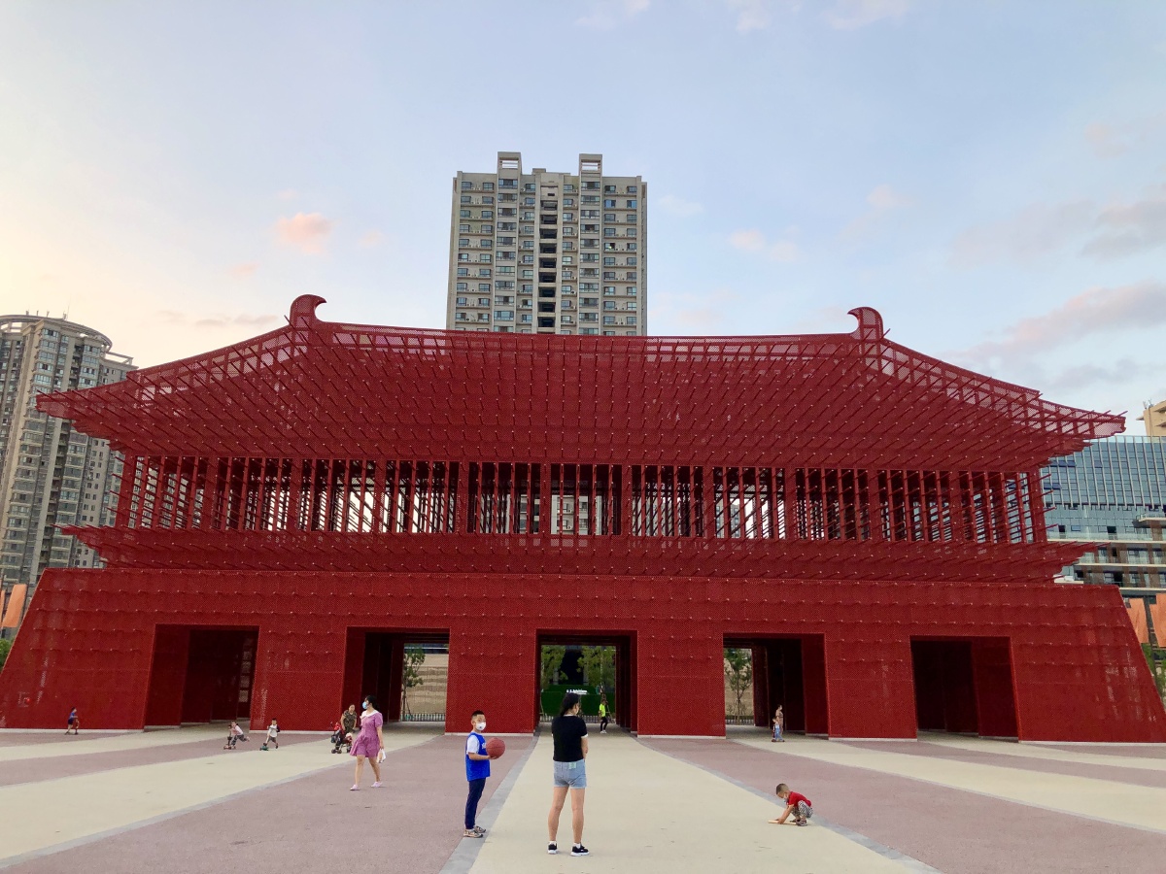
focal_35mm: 28
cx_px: 583
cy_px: 437
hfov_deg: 63.4
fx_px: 943
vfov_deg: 49.7
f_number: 1.8
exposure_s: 1/225
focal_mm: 3.99
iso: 20
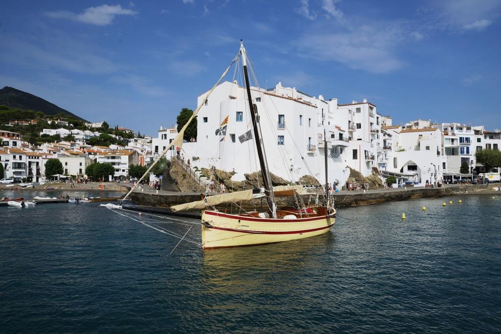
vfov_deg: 46.4
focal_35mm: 28
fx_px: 390
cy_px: 167
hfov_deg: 65.5
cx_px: 250
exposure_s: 1/1250
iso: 400
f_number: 10
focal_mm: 28
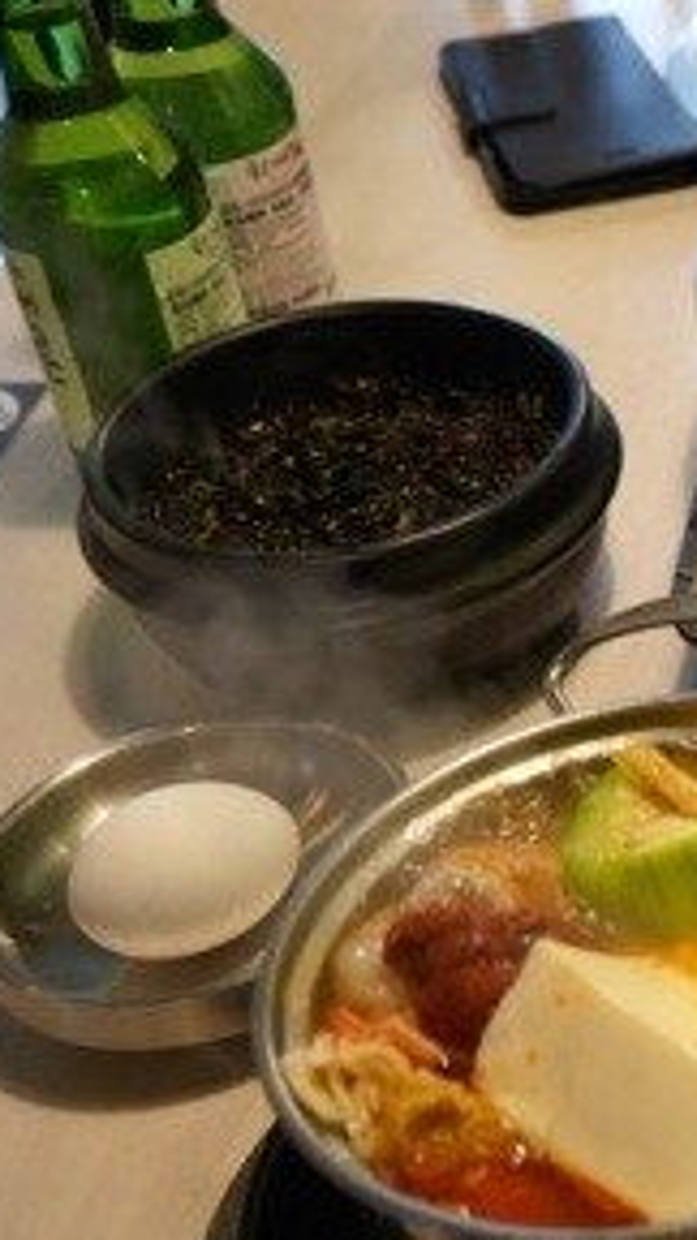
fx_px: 2004
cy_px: 685
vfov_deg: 34.3
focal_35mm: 61
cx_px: 1265
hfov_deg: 16.4
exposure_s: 1/160
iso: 1250
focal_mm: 28
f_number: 4
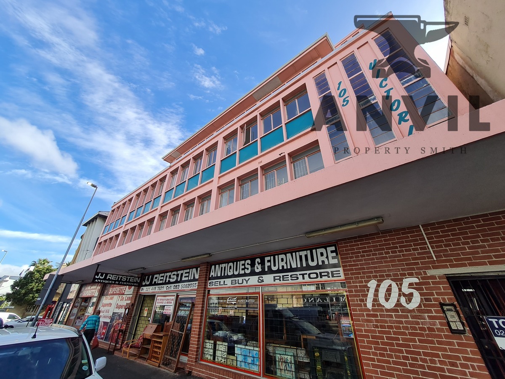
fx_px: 190
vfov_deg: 89.9
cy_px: 190
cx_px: 252
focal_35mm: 13
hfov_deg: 106.2
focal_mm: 1.74
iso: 50
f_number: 2.2
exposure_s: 1/622
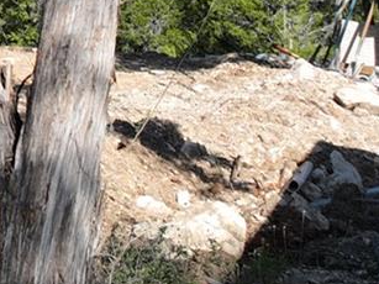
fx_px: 1751
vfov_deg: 8.9
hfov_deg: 10.4
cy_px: -194
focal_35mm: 160
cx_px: -575
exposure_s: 1/2000
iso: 100
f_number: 2.8
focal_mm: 12.29
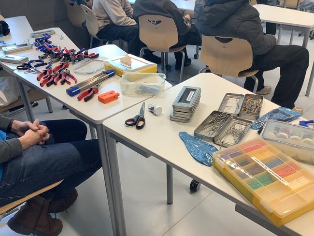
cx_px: 157
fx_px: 281
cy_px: 118
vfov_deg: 45.5
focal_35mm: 31
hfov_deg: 58.3
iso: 80
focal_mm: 3.3
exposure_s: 1/120
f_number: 2.4
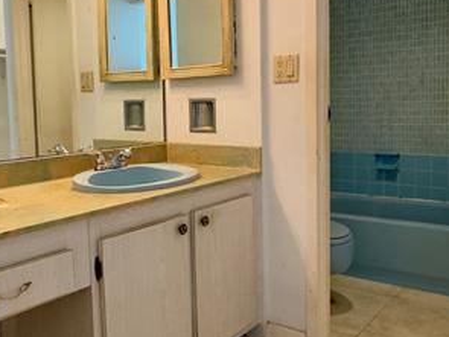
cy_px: 143
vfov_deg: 37.6
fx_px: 493
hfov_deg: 49.0
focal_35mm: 38
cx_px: 227
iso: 200
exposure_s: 1/60
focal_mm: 2.22
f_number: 2.2
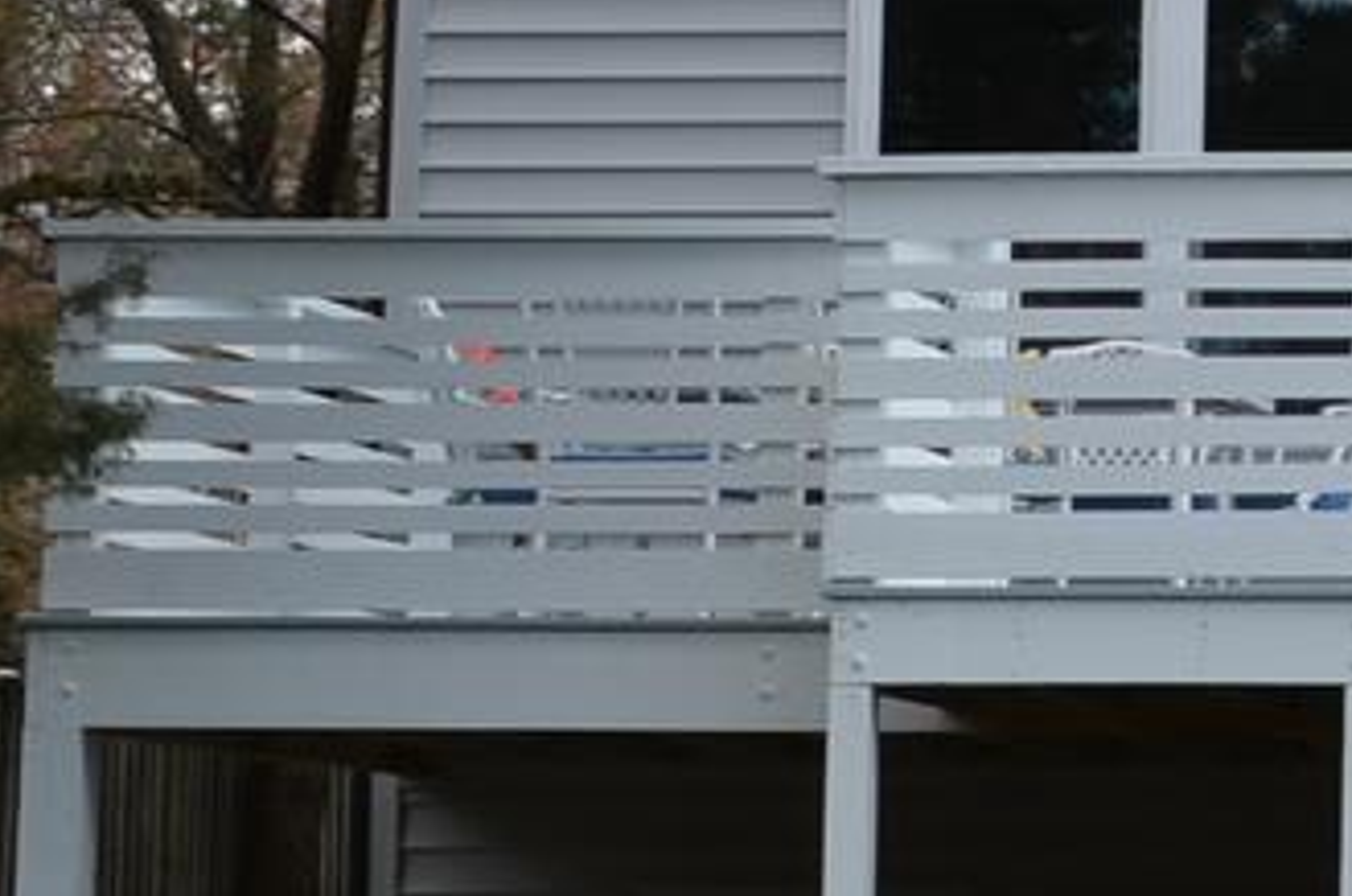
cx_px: 2162
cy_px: 45
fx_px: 7009
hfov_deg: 10.6
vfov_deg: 7.3
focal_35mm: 187
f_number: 7.1
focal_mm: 20
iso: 200
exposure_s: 1/200
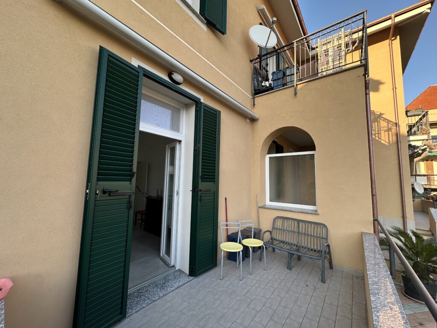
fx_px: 177
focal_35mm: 14
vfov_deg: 85.7
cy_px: 164
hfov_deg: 102.1
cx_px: 218
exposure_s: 1/191
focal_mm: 2.22
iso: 40
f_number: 2.2
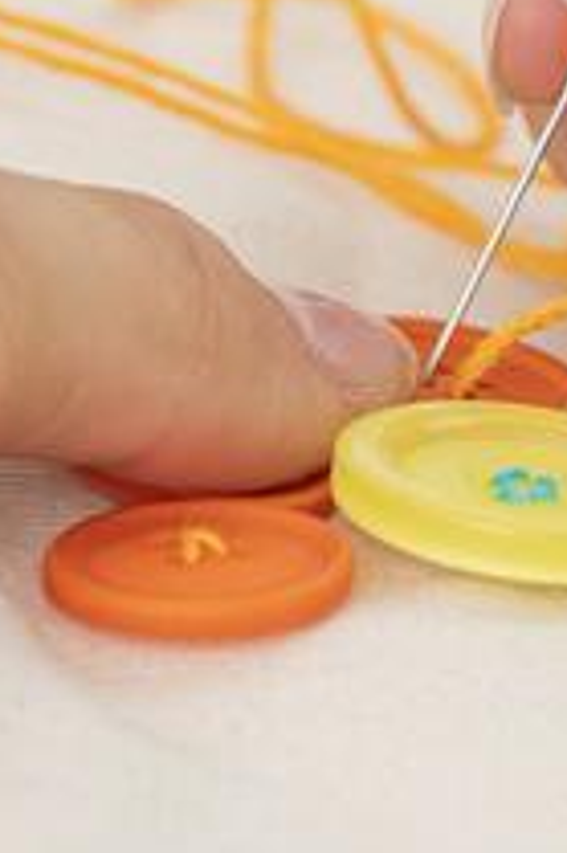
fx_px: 16327
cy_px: 539
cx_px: 612
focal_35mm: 690
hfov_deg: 2.0
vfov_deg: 3.0
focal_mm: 200
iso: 200
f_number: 5.6
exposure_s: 1/250
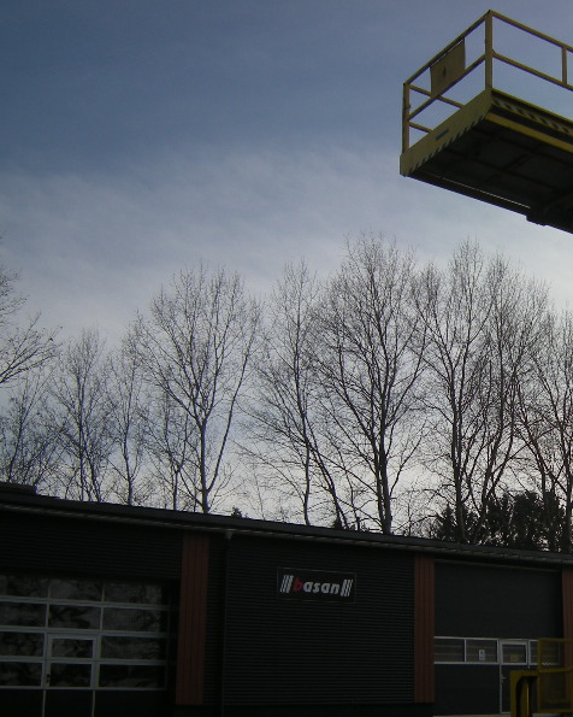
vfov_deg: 39.3
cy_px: 452
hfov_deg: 30.5
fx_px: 996
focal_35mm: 47
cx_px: 531
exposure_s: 1/288
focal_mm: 4.7
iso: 64
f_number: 5.6
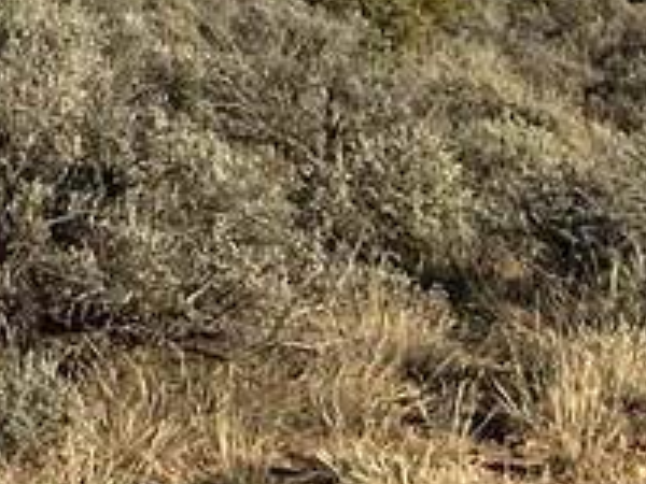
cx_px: -1130
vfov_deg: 4.8
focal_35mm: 307
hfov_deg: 6.1
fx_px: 5729
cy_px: -410
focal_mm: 6.86
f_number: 1.78
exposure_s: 1/3472
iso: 64
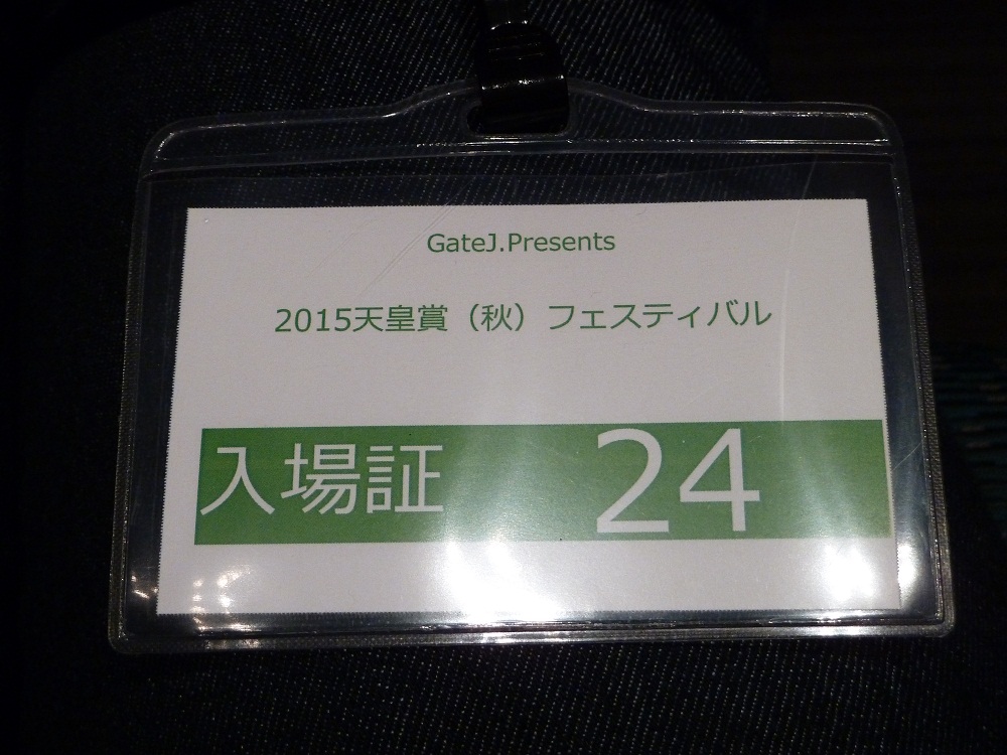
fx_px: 1513
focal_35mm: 52
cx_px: 504
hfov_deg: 36.8
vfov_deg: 28.0
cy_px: 378
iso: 400
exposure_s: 1/40
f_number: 3.8
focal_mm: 8.5
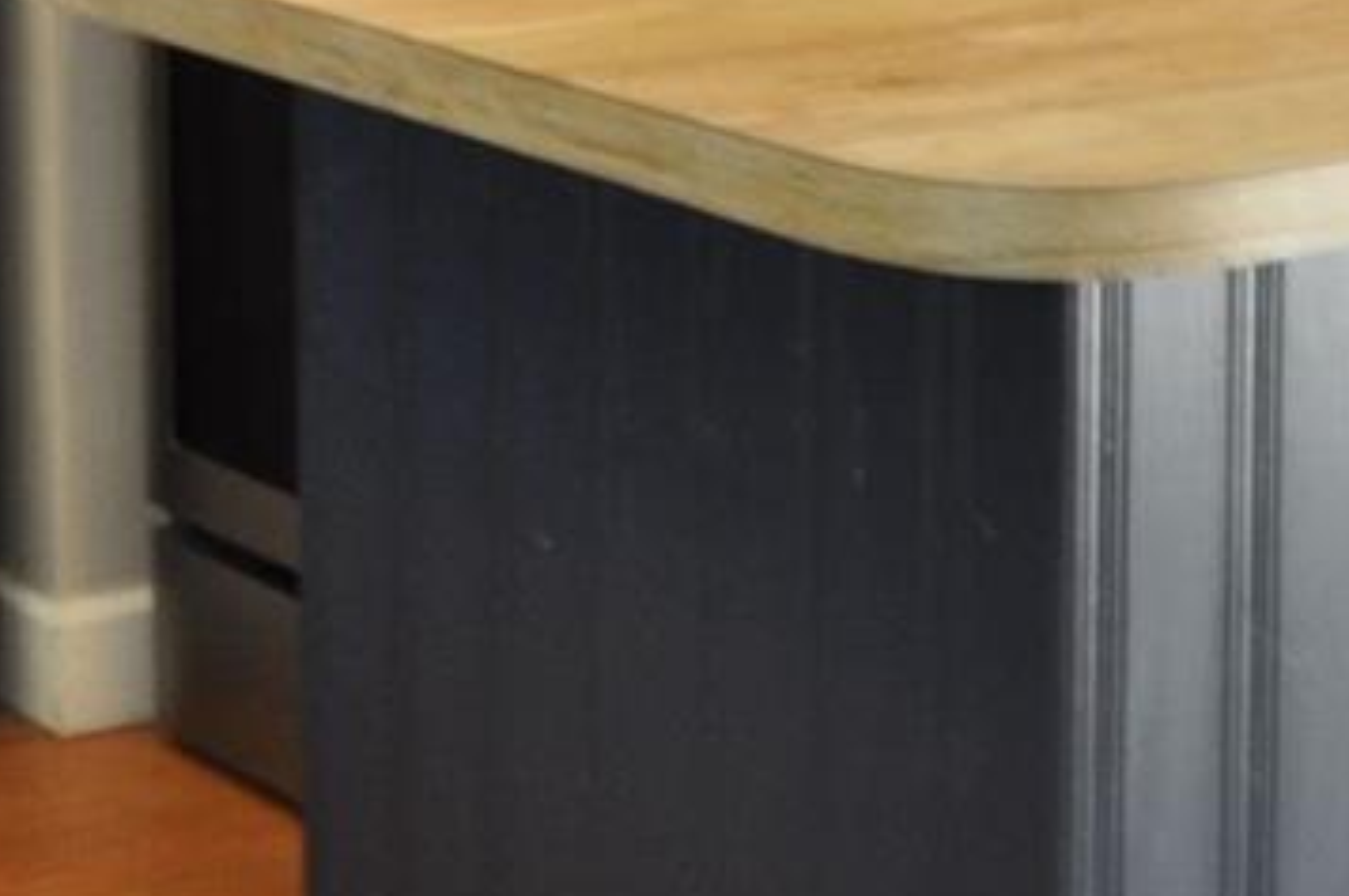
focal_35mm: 121
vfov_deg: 10.8
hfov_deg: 16.6
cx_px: 0
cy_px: -518
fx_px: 4528
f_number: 4
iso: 720
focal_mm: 18
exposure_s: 1/60
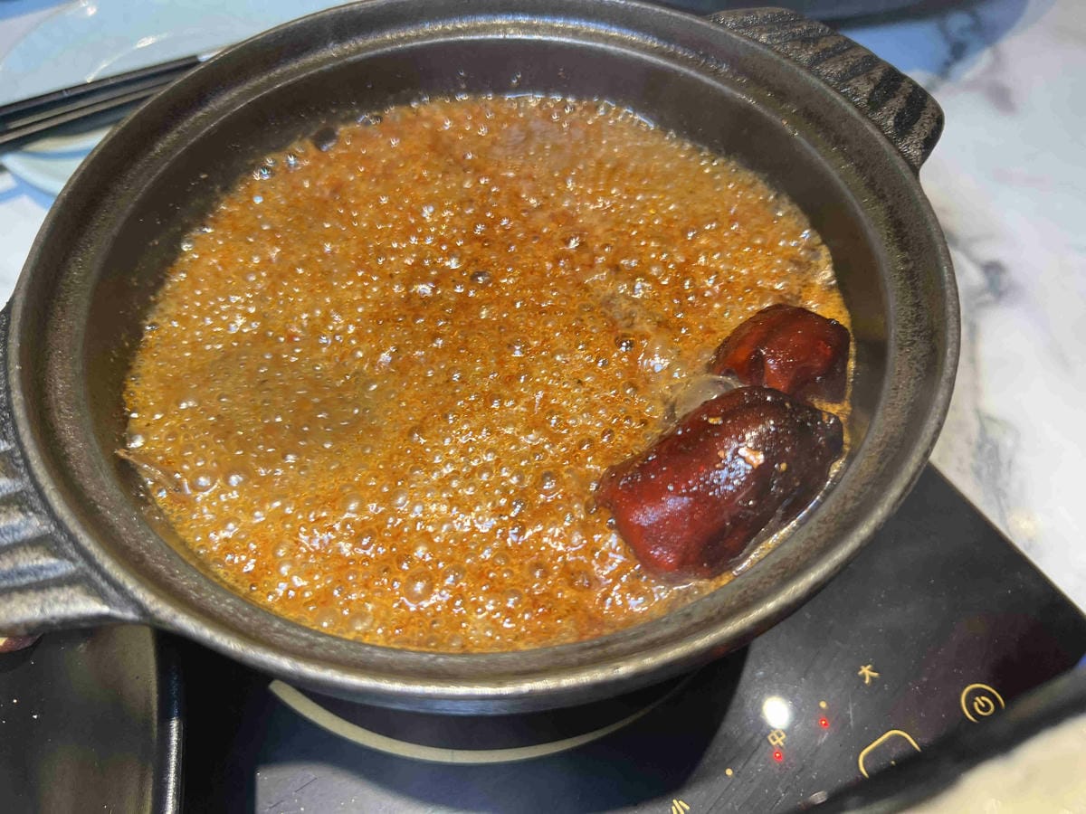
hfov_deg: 67.3
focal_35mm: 26
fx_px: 816
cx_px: 543
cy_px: 407
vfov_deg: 53.1
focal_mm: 5.7
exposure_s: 1/120
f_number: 1.5
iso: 80
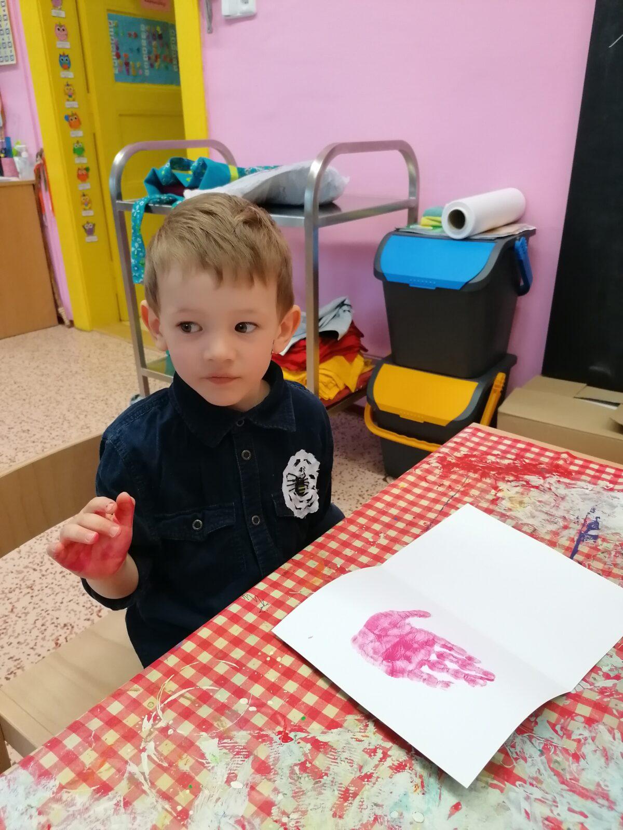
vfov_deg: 65.3
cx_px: 312
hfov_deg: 51.4
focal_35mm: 27
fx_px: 648
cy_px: 415
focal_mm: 4.75
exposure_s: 1/100
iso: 400
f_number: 1.8
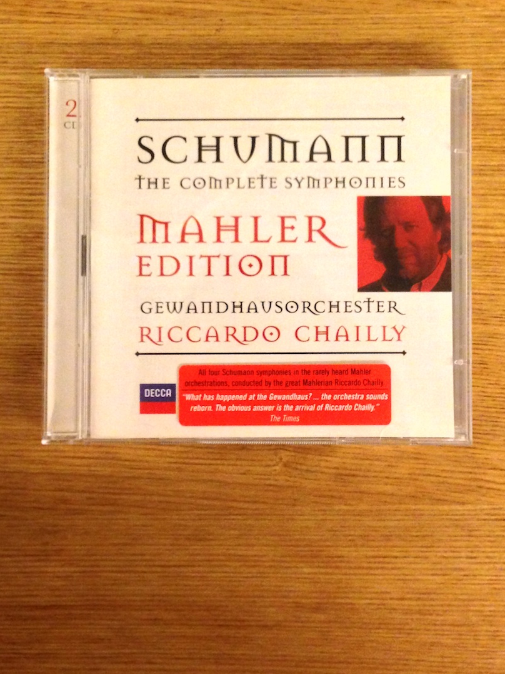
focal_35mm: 49
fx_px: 954
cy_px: 265
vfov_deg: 38.7
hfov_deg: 29.6
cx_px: 281
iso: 500
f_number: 2.4
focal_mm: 4.13
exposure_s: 1/15
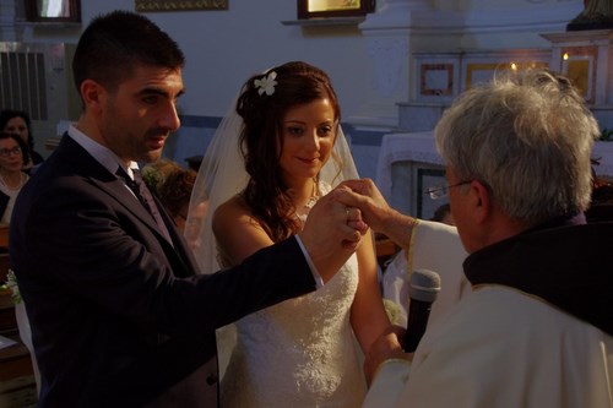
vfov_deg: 21.1
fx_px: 1098
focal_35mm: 64
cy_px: 204
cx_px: 306
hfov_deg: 31.2
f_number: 6.3
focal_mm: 43
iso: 1600
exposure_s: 1/60
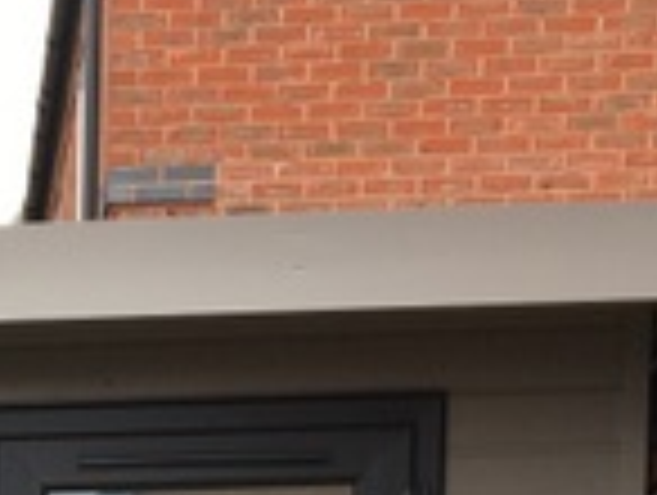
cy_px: 1012
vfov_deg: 10.7
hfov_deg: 14.4
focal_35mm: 127
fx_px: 2414
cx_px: -342
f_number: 2.2
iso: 25
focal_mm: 4.15
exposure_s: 1/311
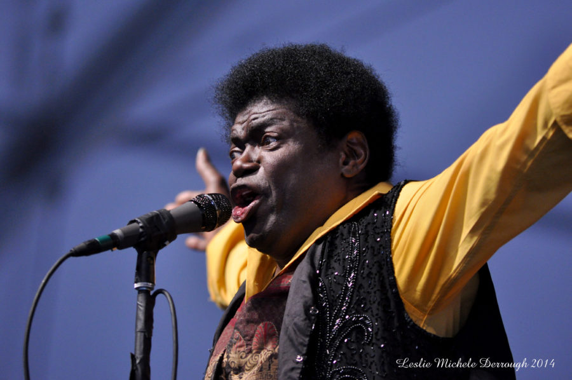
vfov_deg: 5.4
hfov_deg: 8.1
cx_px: 286
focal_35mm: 255
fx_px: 4047
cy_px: 190
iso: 1250
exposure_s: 1/400
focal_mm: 170
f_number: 2.8
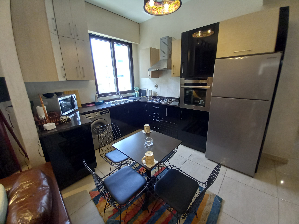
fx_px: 112
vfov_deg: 89.9
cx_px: 150
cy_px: 112
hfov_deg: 106.2
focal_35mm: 13
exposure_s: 1/50
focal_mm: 1.13
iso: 100
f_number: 2.2
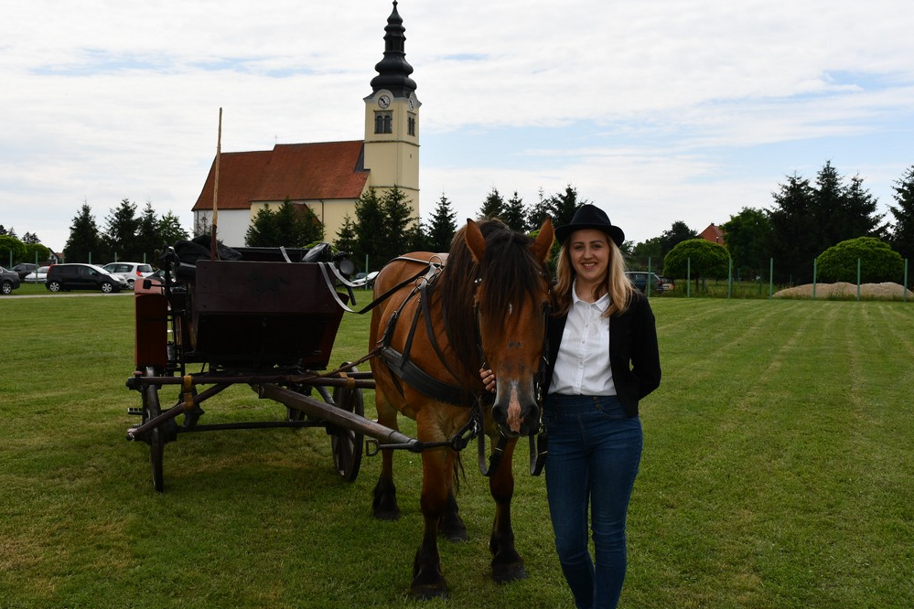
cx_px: 458
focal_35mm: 40
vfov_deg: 33.4
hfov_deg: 48.5
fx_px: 1015
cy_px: 300
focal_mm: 26
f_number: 8
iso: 100
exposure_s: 1/250
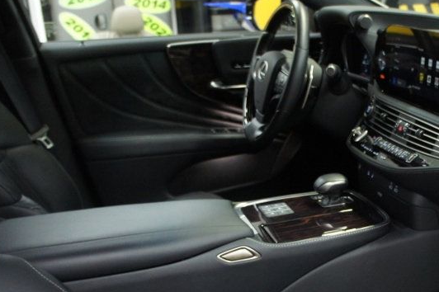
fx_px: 634
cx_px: 361
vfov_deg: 25.5
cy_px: 231
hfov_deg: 36.7
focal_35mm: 52
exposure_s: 1/30
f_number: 3.5
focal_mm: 18
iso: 1250
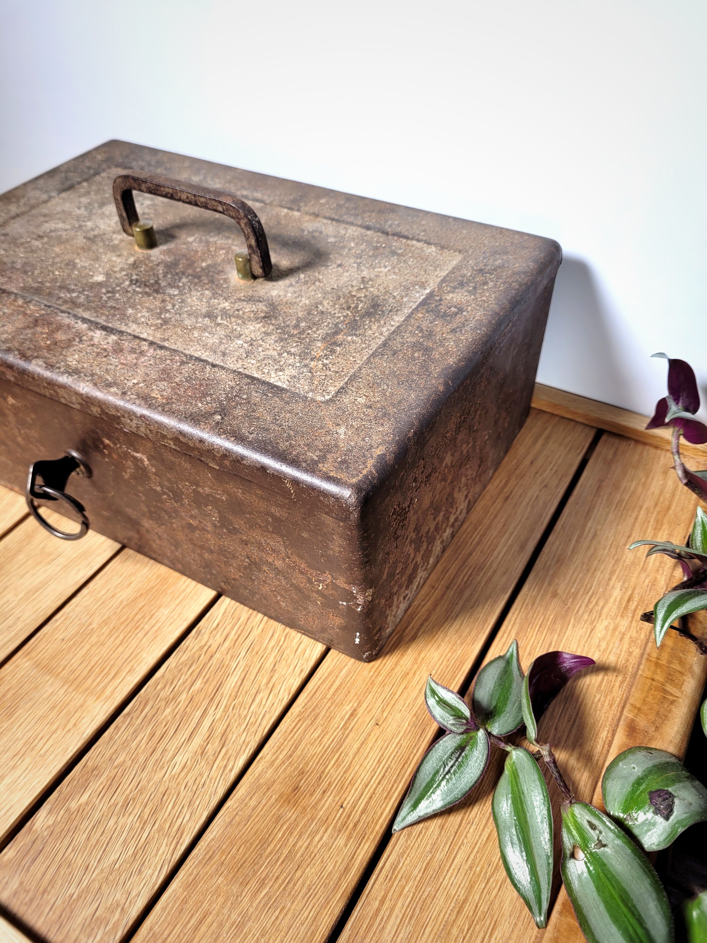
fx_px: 708
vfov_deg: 67.3
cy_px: 472
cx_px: 354
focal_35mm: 26
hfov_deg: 53.1
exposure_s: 1/223
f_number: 1.8
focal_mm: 5.4
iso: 40
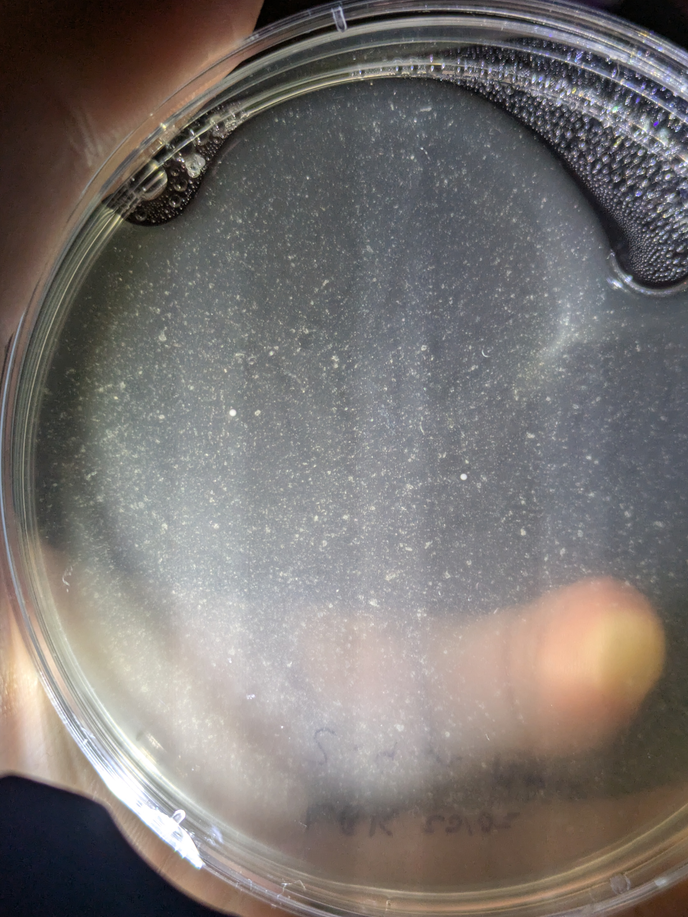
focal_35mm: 53
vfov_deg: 36.2
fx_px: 1404
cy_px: 457
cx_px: 344
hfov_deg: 27.5
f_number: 1.89
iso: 109
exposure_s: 1/322
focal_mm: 5.43
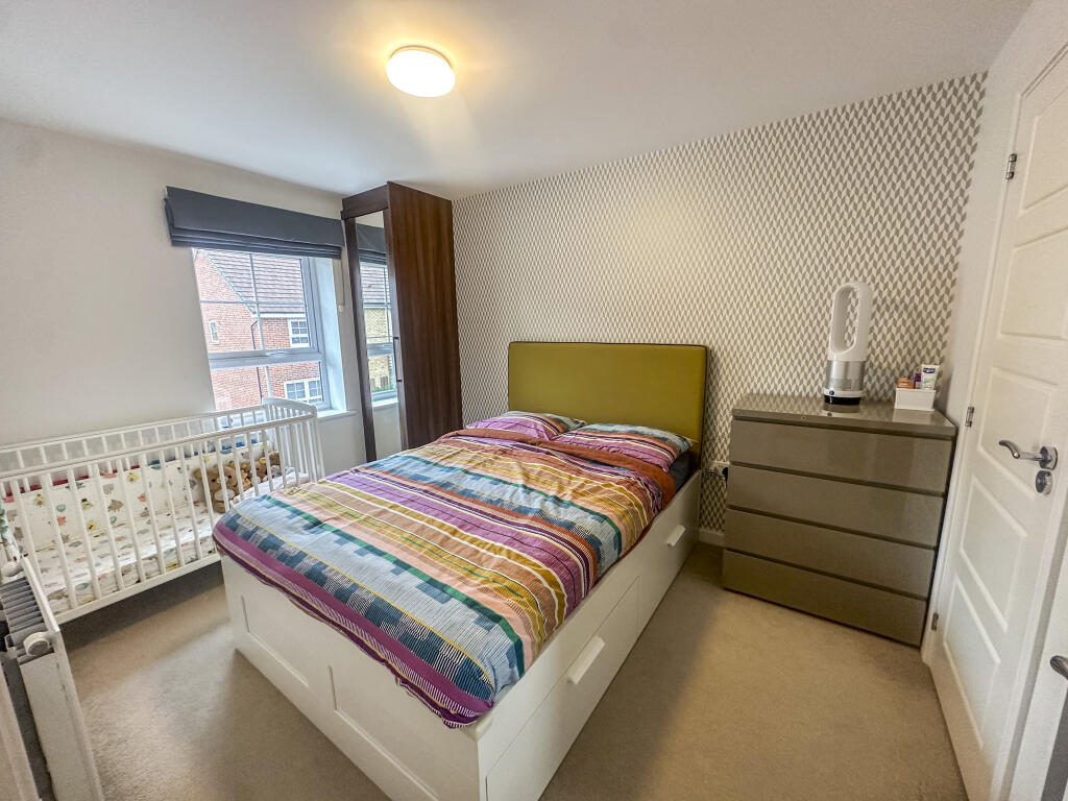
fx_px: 432
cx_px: 534
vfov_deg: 85.7
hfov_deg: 102.1
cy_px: 400
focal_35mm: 14
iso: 250
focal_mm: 2.22
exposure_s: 1/100
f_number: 2.2
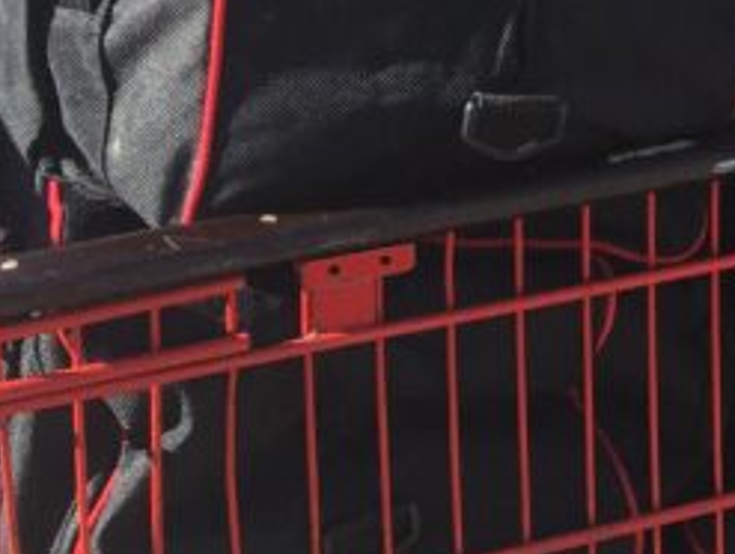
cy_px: -429
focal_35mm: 120
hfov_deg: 13.8
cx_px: 1494
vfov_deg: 11.5
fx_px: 2552
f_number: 2.2
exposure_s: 1/898
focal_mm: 4.15
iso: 32
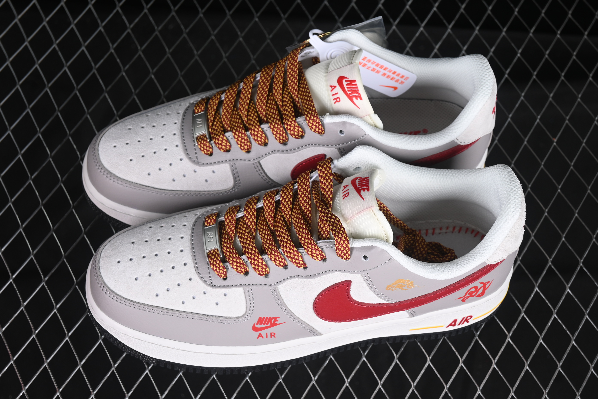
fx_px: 1246
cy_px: 200
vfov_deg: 18.2
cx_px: 299
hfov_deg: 27.0
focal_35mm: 75
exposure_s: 1/80
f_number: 7.1
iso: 160
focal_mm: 50
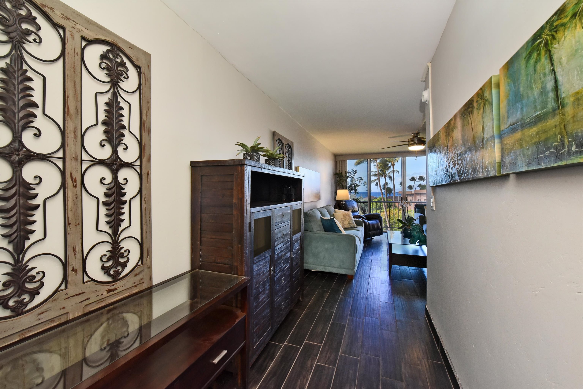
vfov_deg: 81.2
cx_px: 292
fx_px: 227
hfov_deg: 104.3
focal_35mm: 14
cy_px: 194
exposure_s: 1/60
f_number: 10
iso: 100
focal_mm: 14
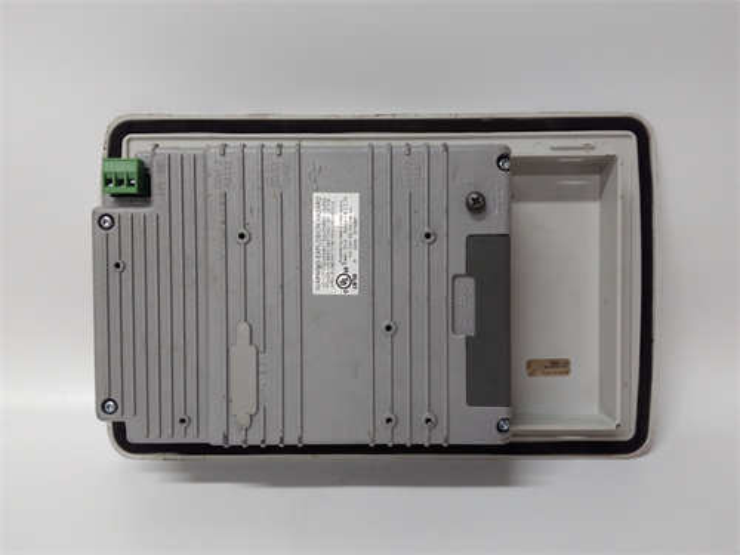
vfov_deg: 51.4
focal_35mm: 27
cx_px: 370
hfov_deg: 65.3
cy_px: 278
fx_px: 577
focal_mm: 3.79
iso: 231
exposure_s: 1/33
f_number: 2
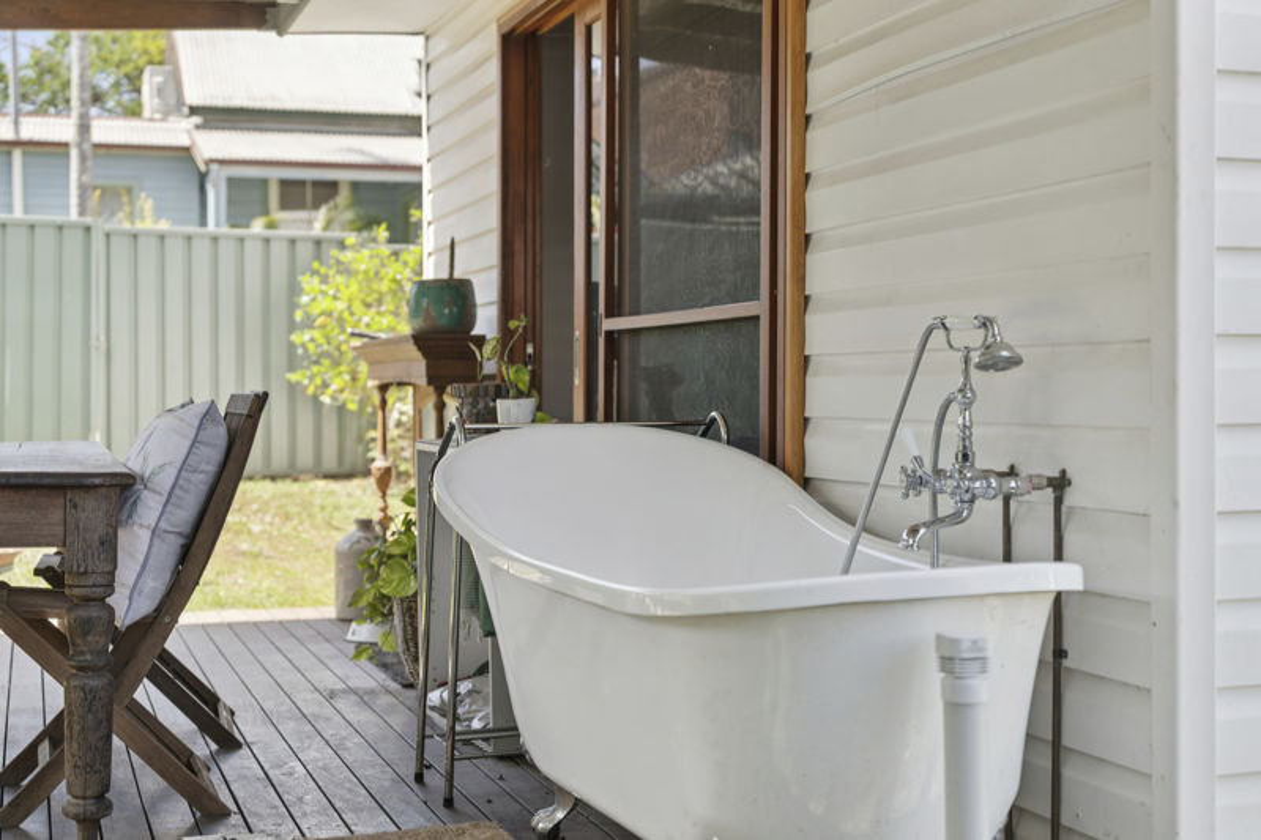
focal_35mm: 46
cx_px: 630
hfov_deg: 42.8
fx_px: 1611
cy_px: 420
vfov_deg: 29.2
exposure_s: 1/2000
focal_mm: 46
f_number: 2.8
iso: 800
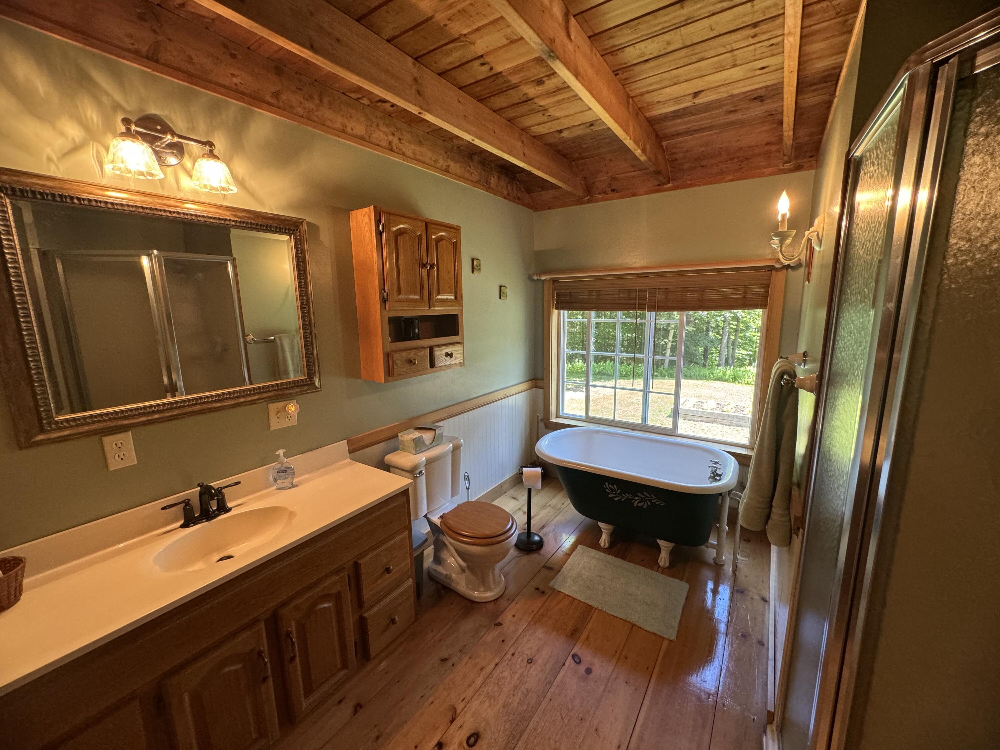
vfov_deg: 85.7
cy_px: 375
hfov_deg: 102.1
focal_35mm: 14
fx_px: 404
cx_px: 500
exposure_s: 1/120
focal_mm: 2.22
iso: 250
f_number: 2.2
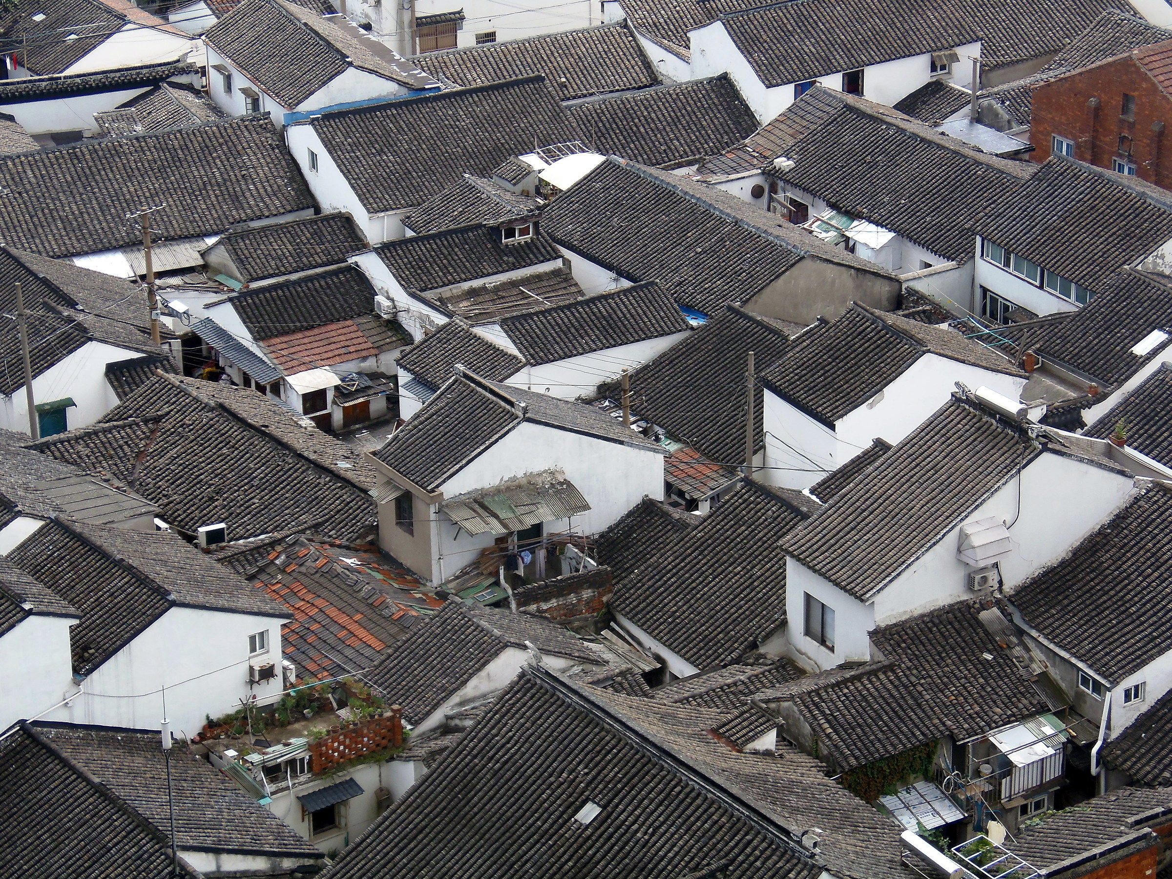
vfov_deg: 14.9
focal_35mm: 99
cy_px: 440
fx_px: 3352
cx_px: 586
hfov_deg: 19.8
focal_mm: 18.4
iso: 64
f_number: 4.4
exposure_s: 1/200
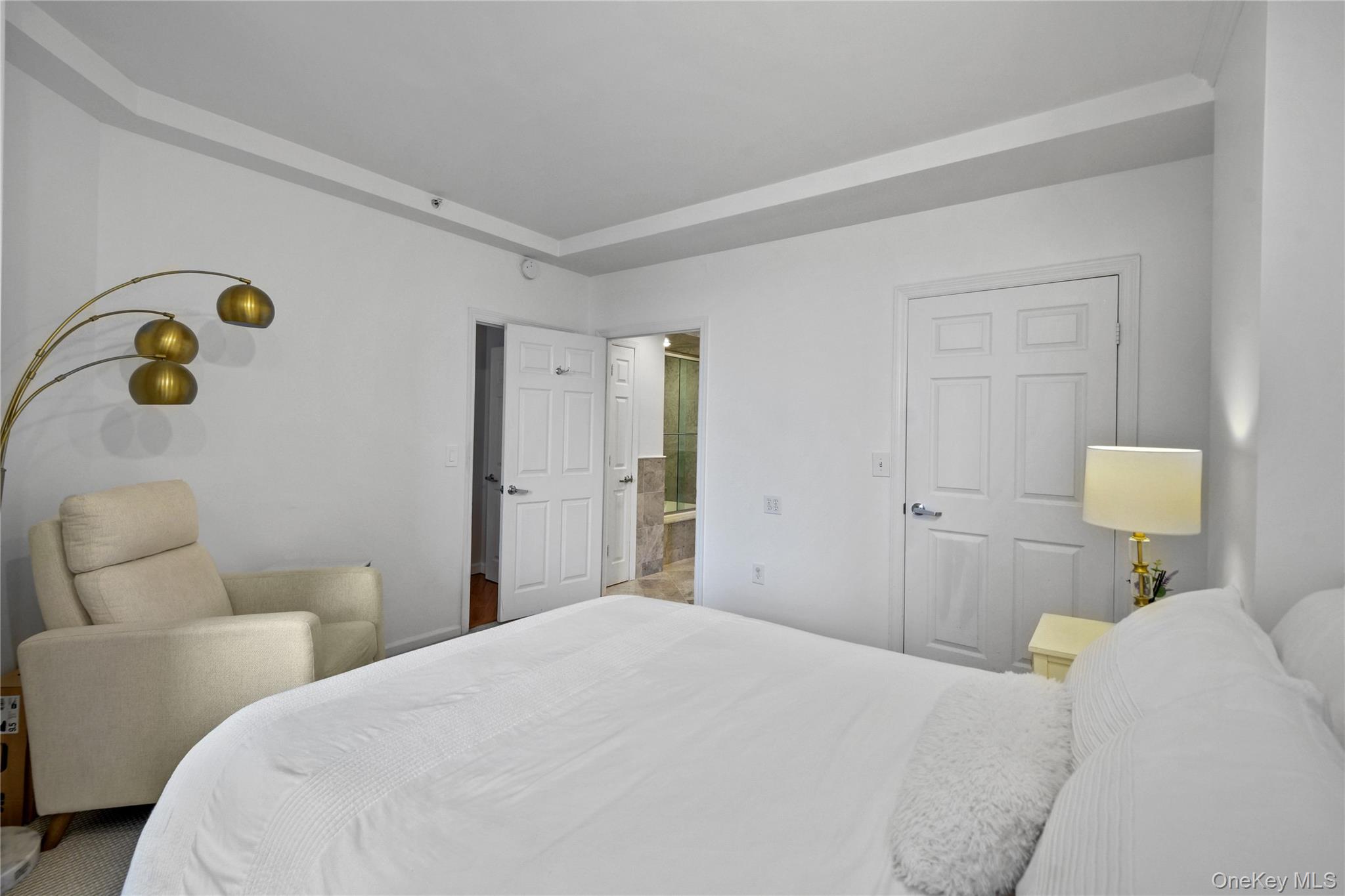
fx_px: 560
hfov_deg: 100.4
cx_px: 672
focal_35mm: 15
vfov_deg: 77.3
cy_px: 448
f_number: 8
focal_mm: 10
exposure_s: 1/3
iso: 320
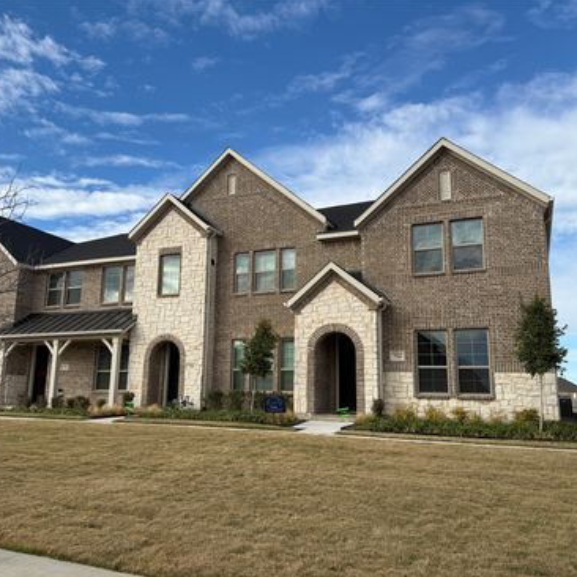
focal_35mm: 29
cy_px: 294
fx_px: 547
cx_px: 271
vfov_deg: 55.6
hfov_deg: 55.6
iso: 80
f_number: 1.78
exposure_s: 1/3425
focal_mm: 6.76
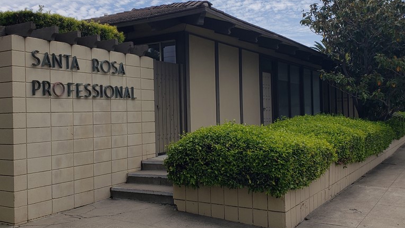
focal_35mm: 38
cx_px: 203
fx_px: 408
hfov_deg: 52.8
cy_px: 107
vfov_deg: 31.2
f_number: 2.4
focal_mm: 4.3
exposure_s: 1/2439
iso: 50
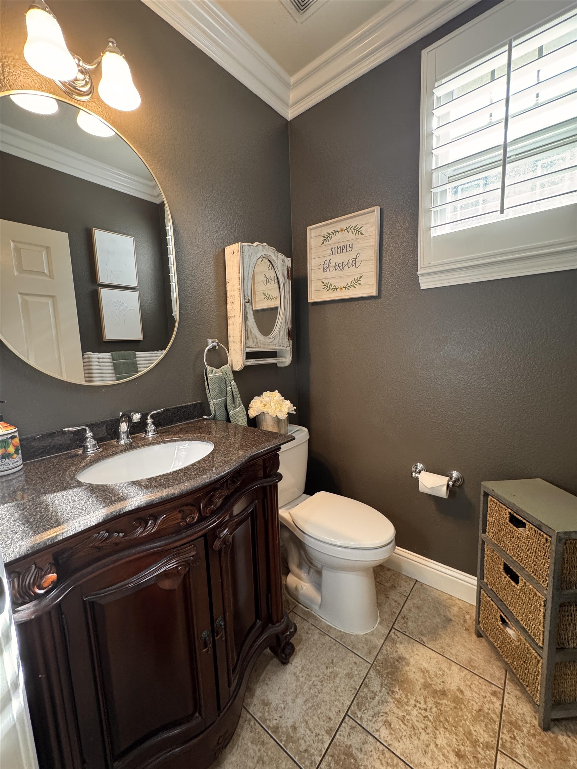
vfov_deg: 102.1
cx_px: 288
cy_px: 384
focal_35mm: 14
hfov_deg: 85.7
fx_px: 311
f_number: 2.2
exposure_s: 1/60
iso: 250
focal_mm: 2.22
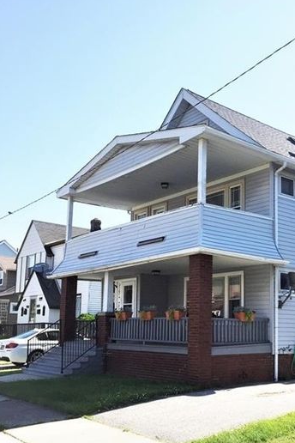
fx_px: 479
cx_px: 185
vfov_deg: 49.3
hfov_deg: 34.0
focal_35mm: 39
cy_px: 262
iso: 32
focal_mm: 4.15
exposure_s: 1/1883
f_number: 2.2
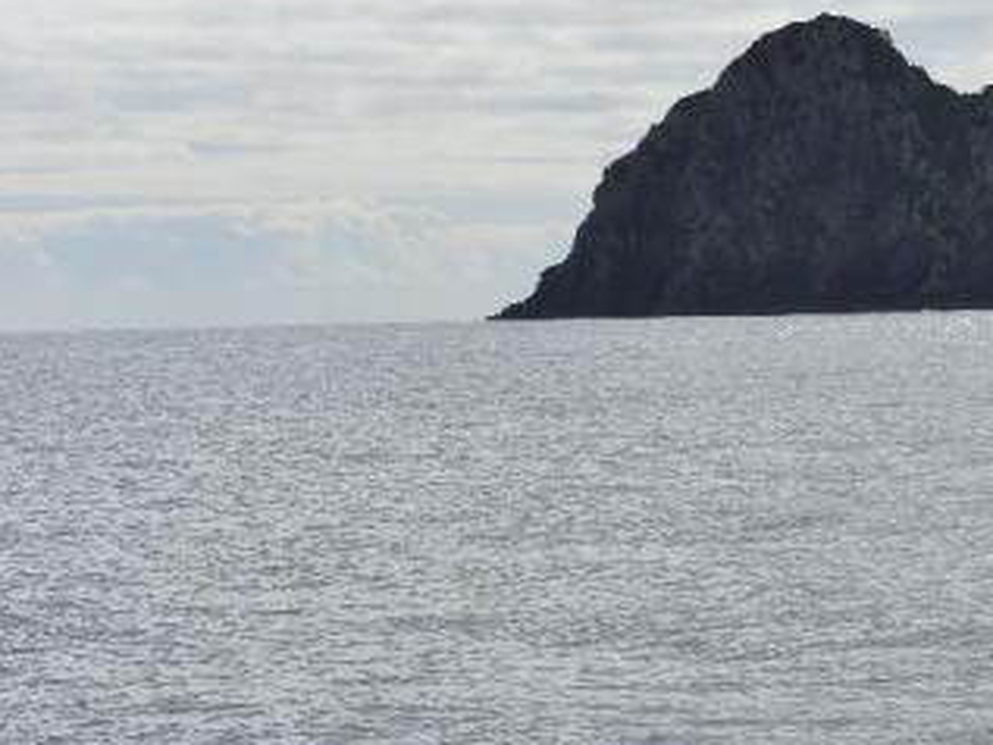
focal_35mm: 170
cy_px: 301
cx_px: 1247
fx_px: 4878
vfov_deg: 8.7
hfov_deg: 11.4
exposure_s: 1/640
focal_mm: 70
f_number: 13
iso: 250
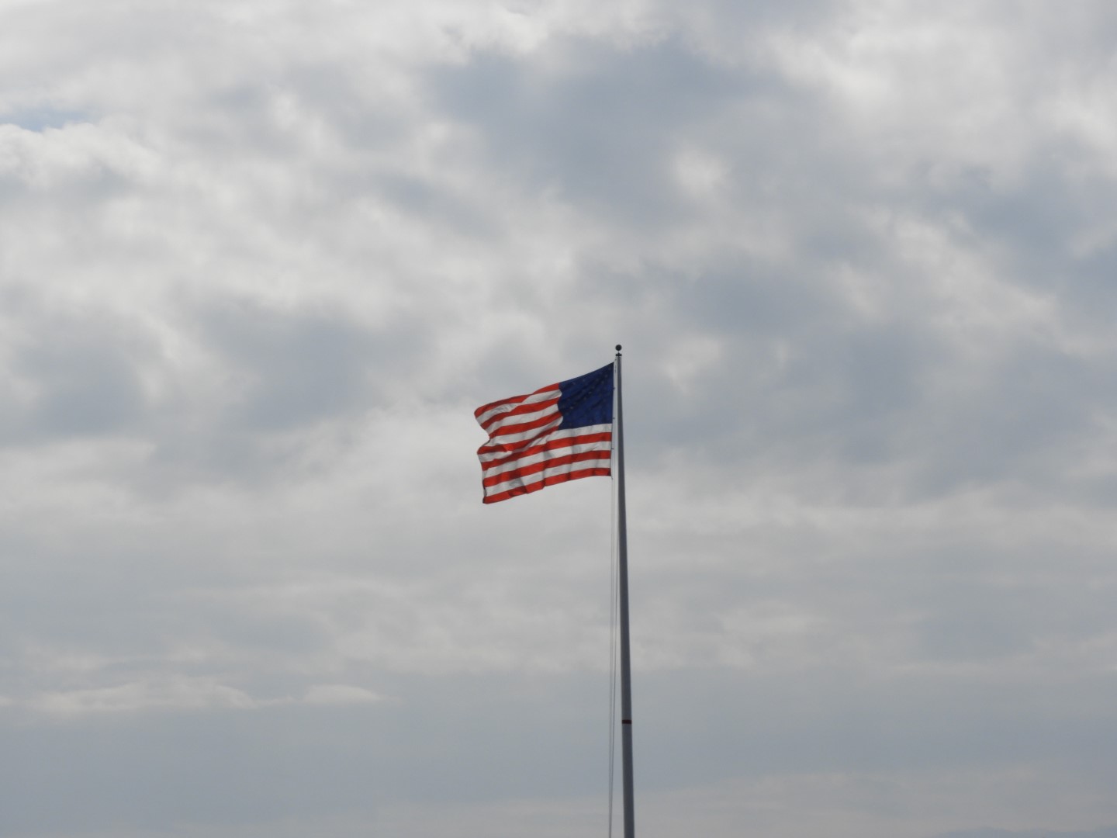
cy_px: 419
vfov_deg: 11.9
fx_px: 4034
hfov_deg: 15.8
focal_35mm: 125
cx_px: 558
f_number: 6.3
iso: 100
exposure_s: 1/2000
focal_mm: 22.4
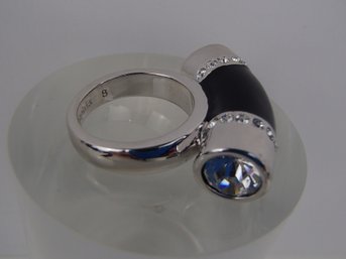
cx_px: 173
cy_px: 130
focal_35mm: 37
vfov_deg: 38.6
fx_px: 370
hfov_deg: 50.2
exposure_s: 1/160
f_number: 4.7
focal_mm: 6.64
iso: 125
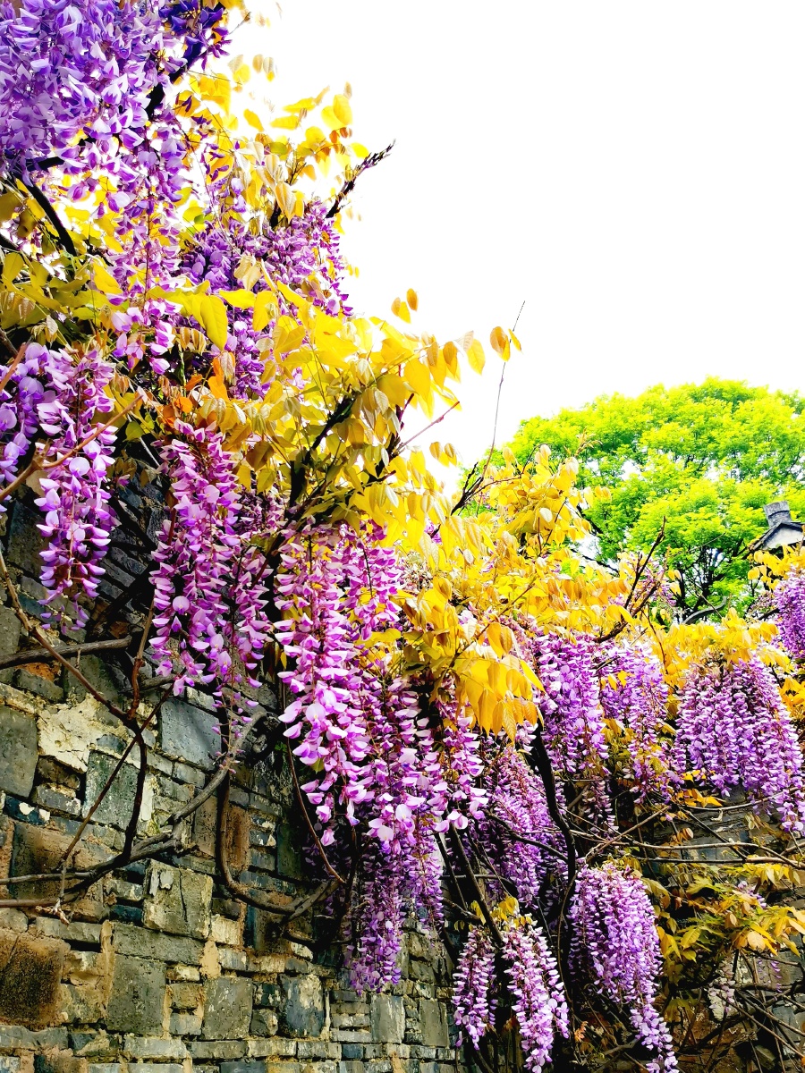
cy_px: 536
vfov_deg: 54.0
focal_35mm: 34
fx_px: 1054
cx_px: 402
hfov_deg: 41.8
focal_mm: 4.66
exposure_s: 1/253
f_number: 1.4
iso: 50
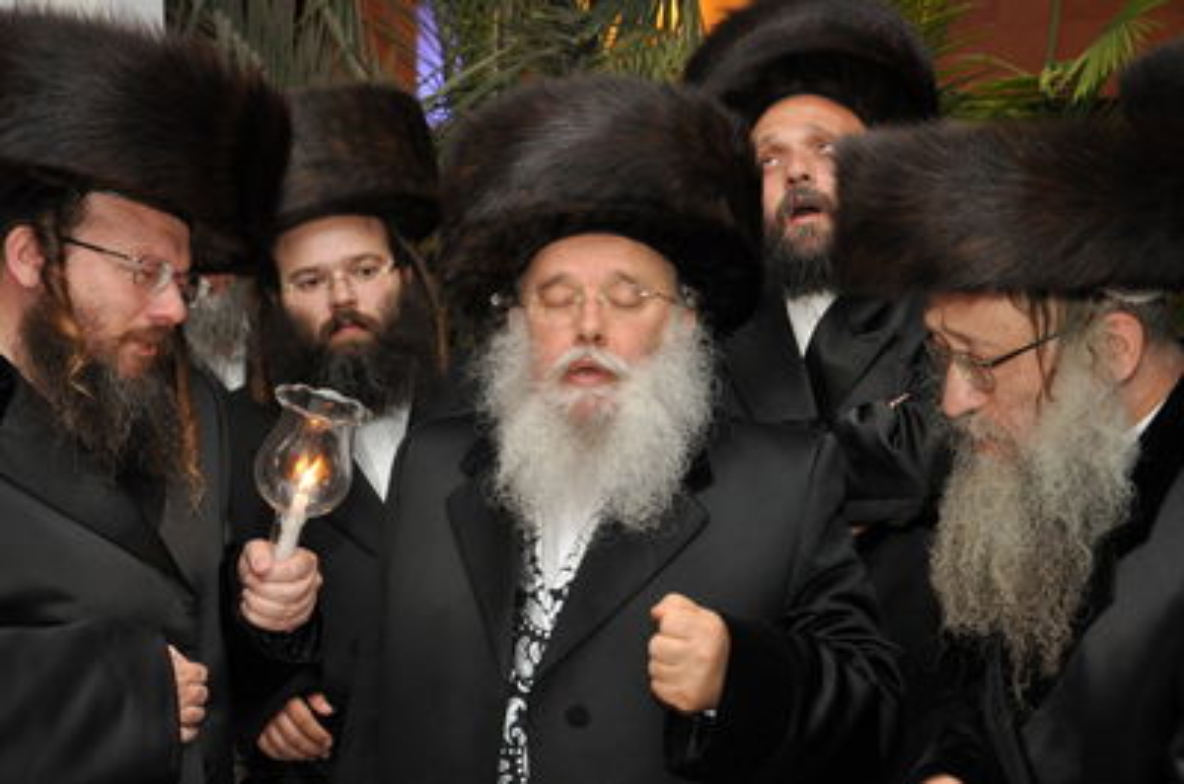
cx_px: 592
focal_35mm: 63
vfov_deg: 21.5
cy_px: 392
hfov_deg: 32.0
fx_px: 2068
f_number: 5.6
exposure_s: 1/60
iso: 500
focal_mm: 42
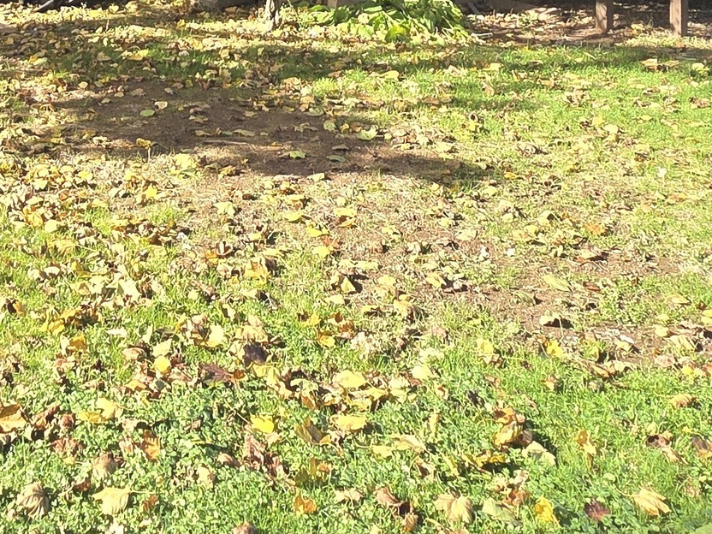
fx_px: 987
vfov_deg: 25.5
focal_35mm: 48
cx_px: 133
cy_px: -182
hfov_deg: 38.1
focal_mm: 2.2
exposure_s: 1/619
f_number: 2.2
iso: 50
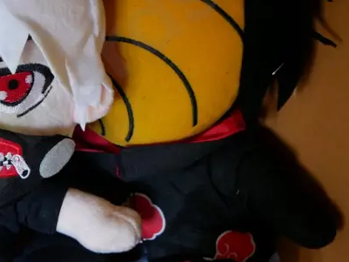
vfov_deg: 16.1
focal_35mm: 92
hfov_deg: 20.9
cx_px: 50
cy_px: 103
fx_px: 928
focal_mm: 18
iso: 2000
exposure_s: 1/60
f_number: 3.9
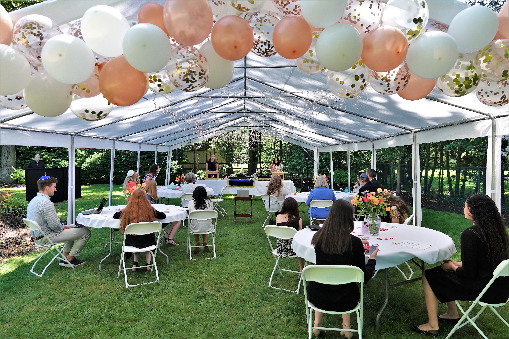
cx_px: 254
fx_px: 339
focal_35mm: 24
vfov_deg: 53.1
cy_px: 170
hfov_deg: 73.7
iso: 100
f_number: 2.5
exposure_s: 1/125
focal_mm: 8.87
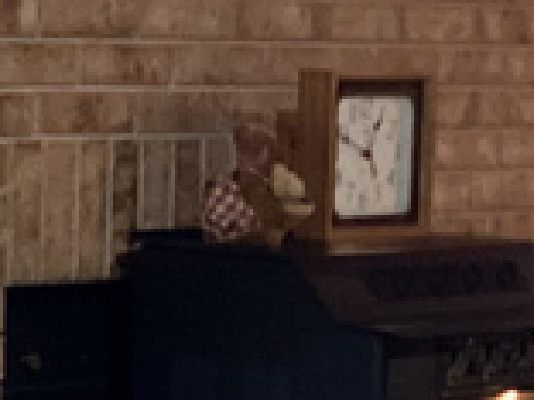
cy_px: 277
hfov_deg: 9.7
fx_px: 3147
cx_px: 387
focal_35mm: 204
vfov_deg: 7.3
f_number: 2.4
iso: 320
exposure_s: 1/30
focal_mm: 3.3
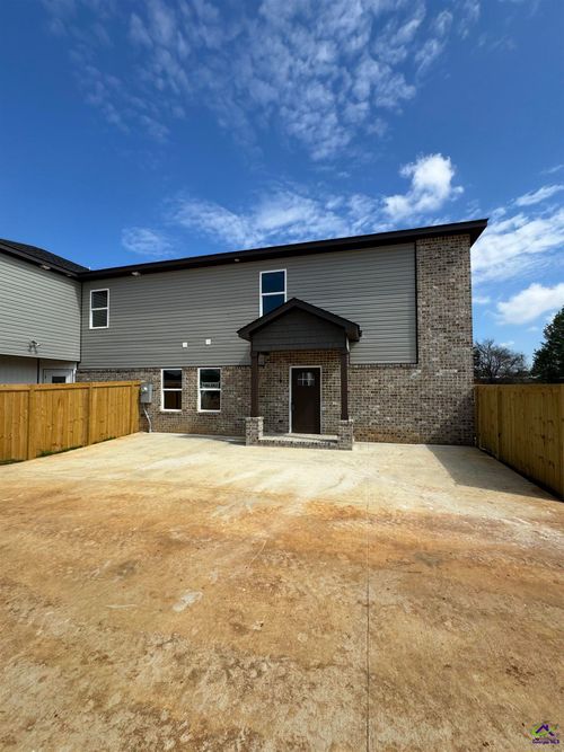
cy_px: 376
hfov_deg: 85.7
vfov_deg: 102.1
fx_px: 304
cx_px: 282
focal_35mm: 14
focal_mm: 2.22
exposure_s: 1/2273
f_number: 2.2
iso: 50
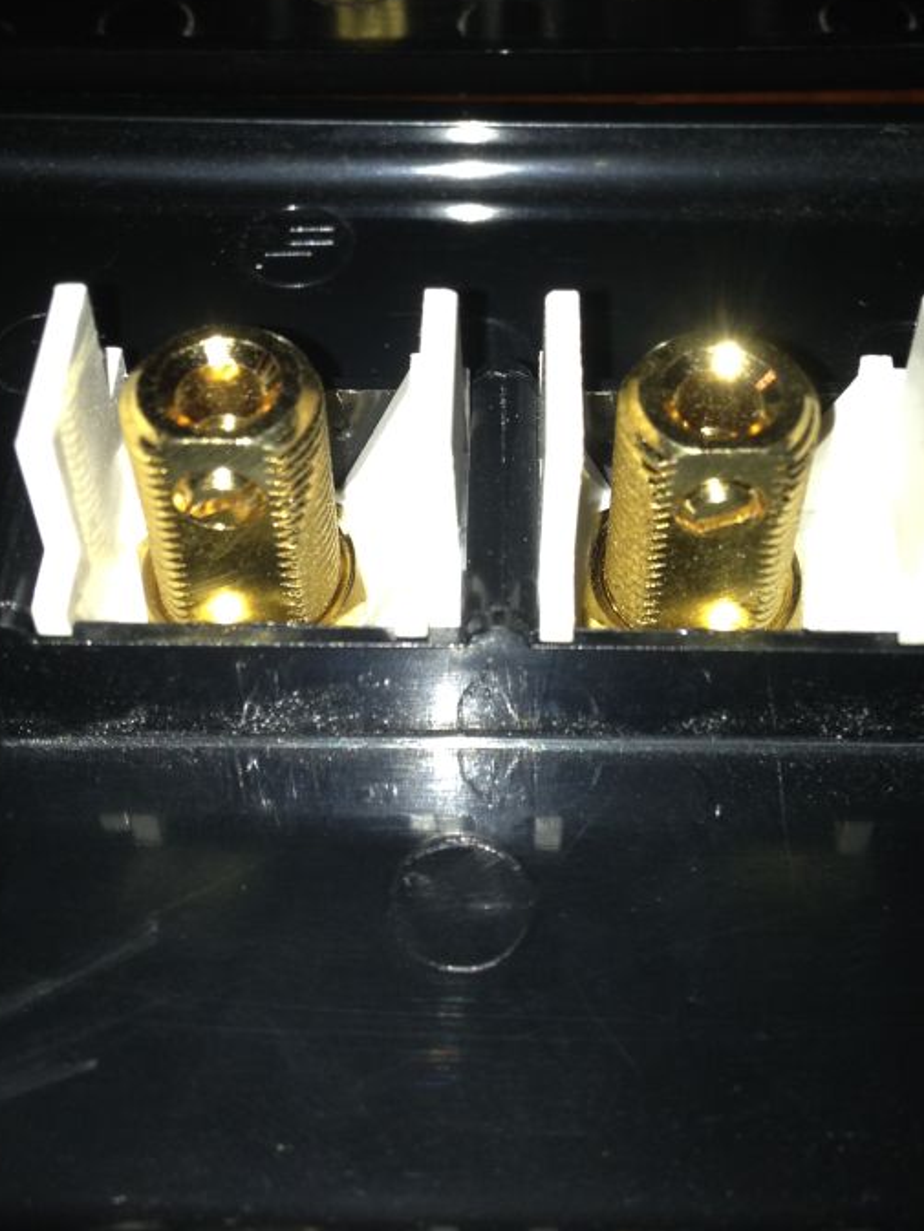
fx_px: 1850
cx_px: 512
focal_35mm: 52
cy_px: 419
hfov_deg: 28.0
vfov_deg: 36.5
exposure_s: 1/119
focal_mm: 4.28
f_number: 2.4
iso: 50
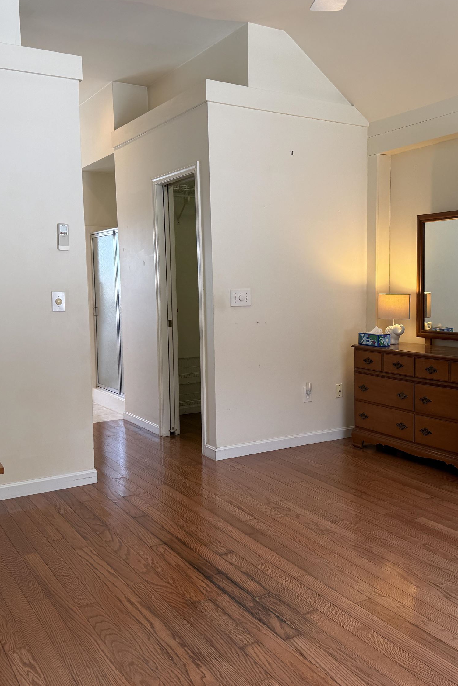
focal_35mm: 34
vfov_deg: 55.8
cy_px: 342
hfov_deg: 38.7
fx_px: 649
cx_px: 274
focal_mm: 6.76
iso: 80
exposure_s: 1/120
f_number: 1.78
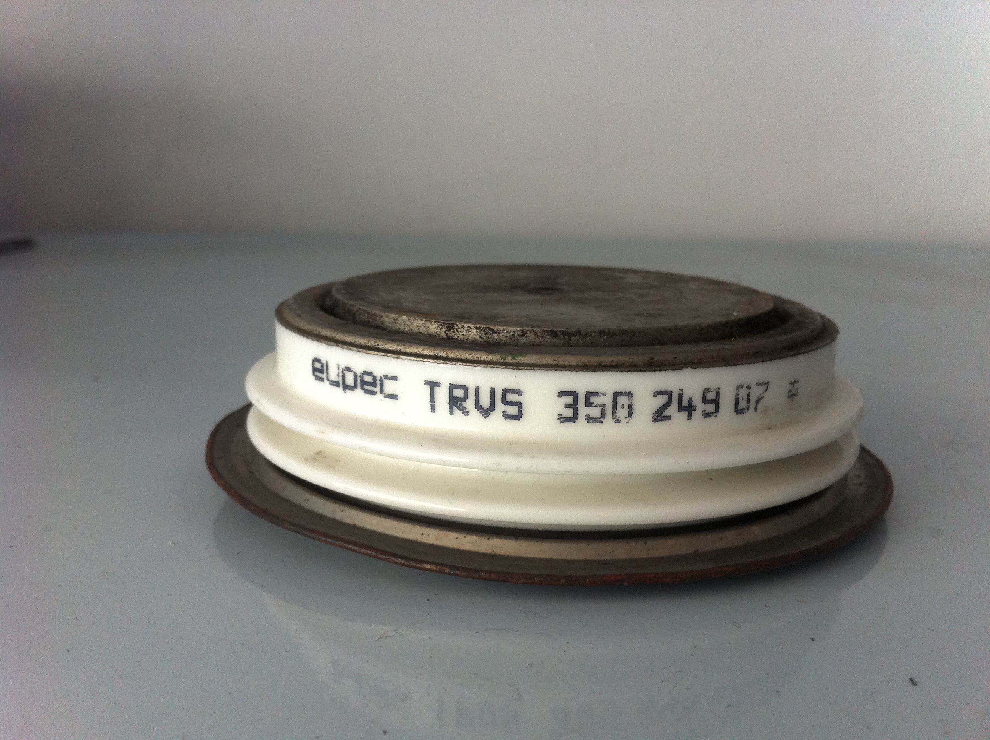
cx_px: 495
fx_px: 1000
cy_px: 370
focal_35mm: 35
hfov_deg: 52.7
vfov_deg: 40.6
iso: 160
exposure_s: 1/15
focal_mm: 3.85
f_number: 2.8
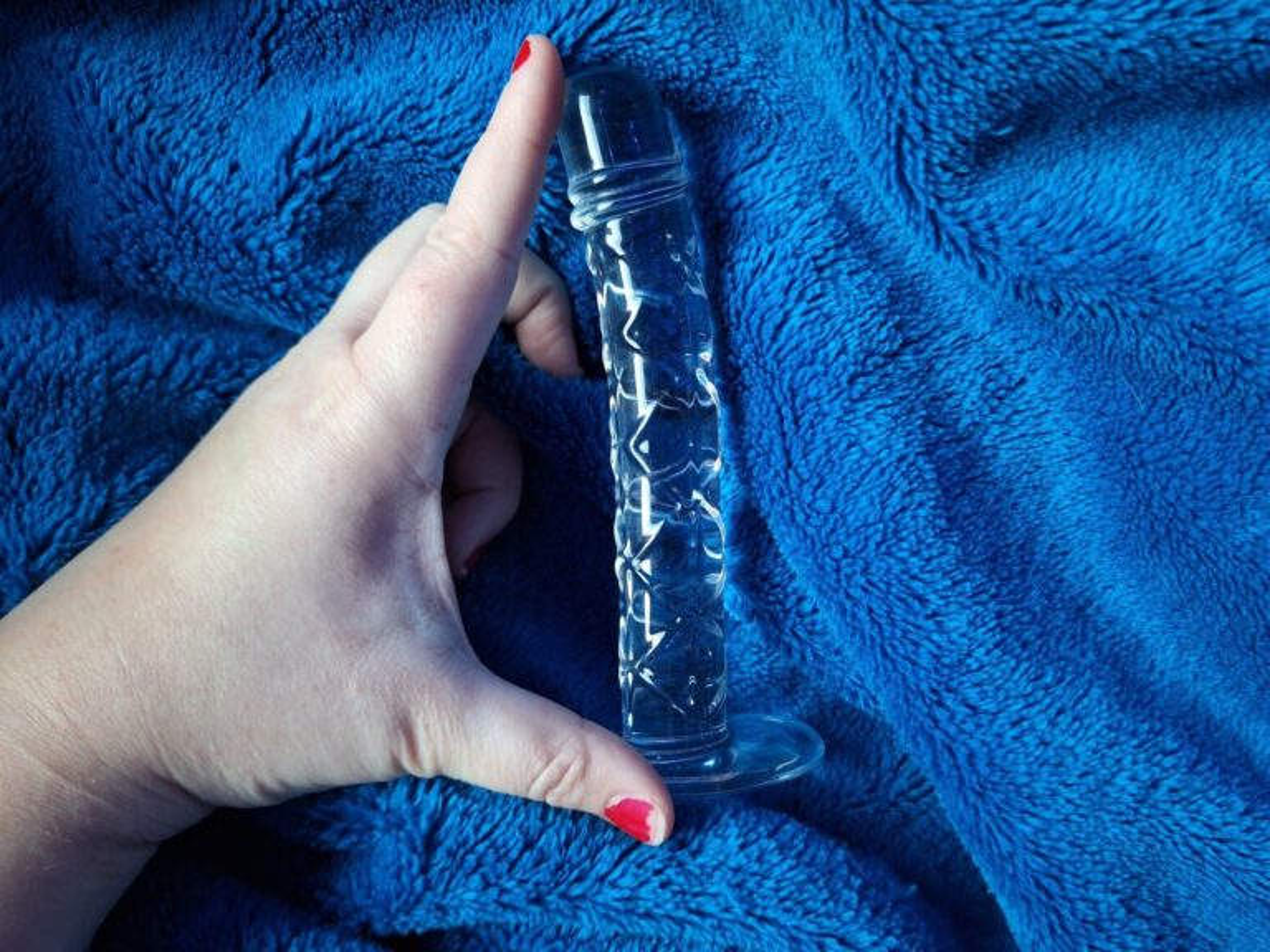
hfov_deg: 73.9
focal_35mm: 23
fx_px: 844
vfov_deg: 58.9
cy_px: 476
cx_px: 635
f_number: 1.8
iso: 250
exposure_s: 1/24
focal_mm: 5.54
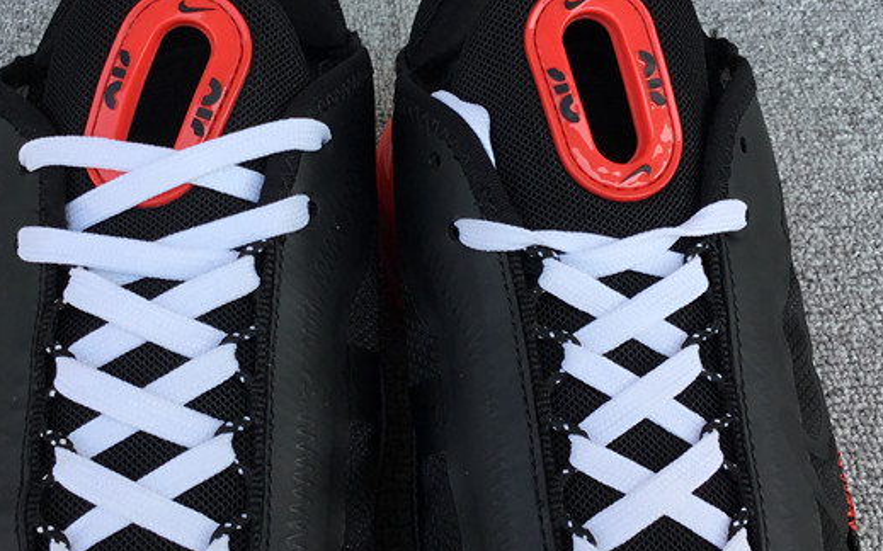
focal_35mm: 57
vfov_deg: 22.7
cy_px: 193
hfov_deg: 35.6
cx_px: 379
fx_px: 1371
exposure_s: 1/218
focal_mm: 3.3
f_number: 2.4
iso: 25
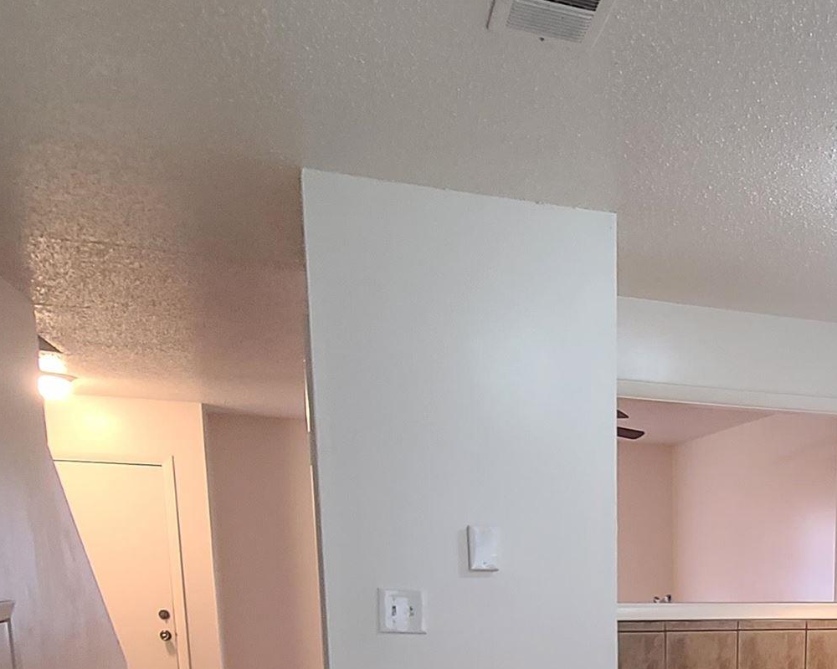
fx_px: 966
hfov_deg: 41.7
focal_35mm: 39
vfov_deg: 32.8
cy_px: 761
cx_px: 805
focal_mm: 2.2
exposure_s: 1/60
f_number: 2.2
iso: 400
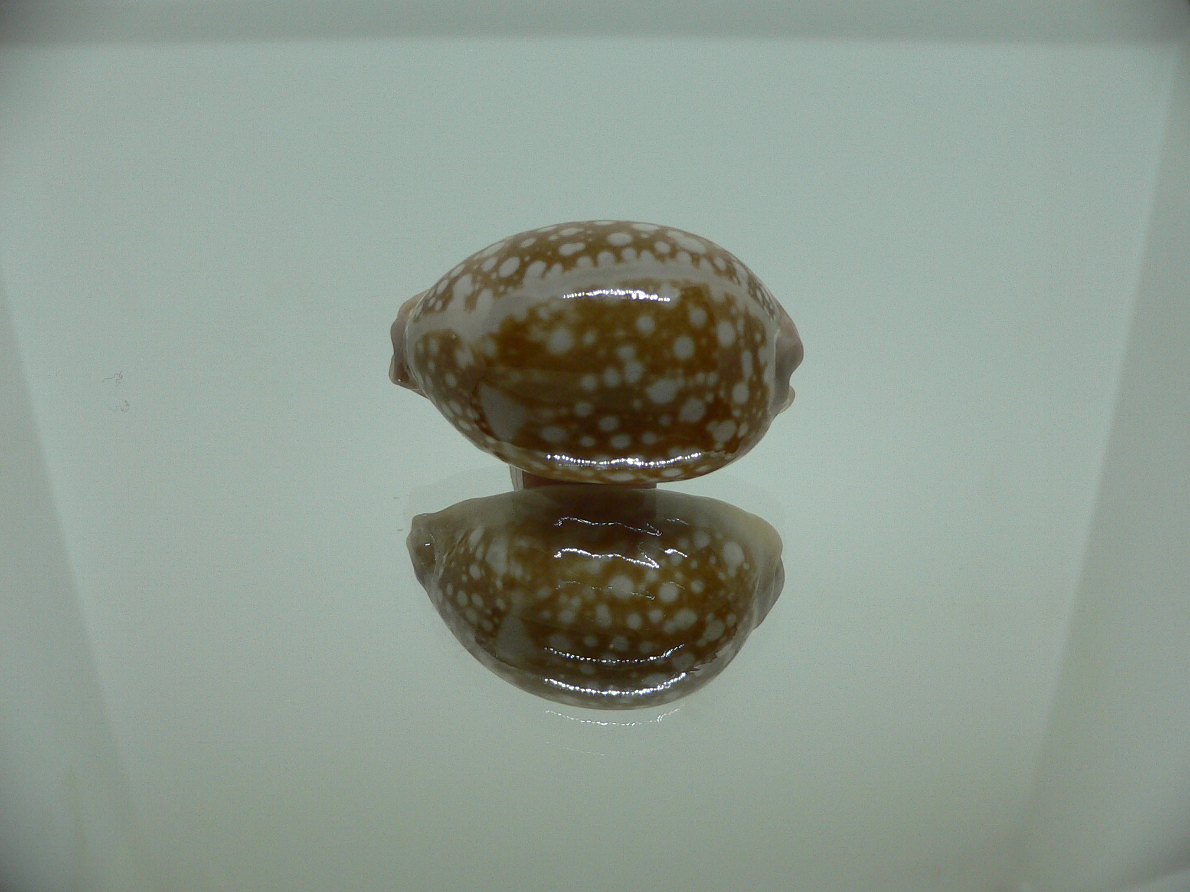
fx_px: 1203
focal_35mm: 35
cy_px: 446
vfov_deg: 40.7
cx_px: 595
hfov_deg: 52.6
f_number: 2.8
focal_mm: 4.6
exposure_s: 1/60
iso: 100
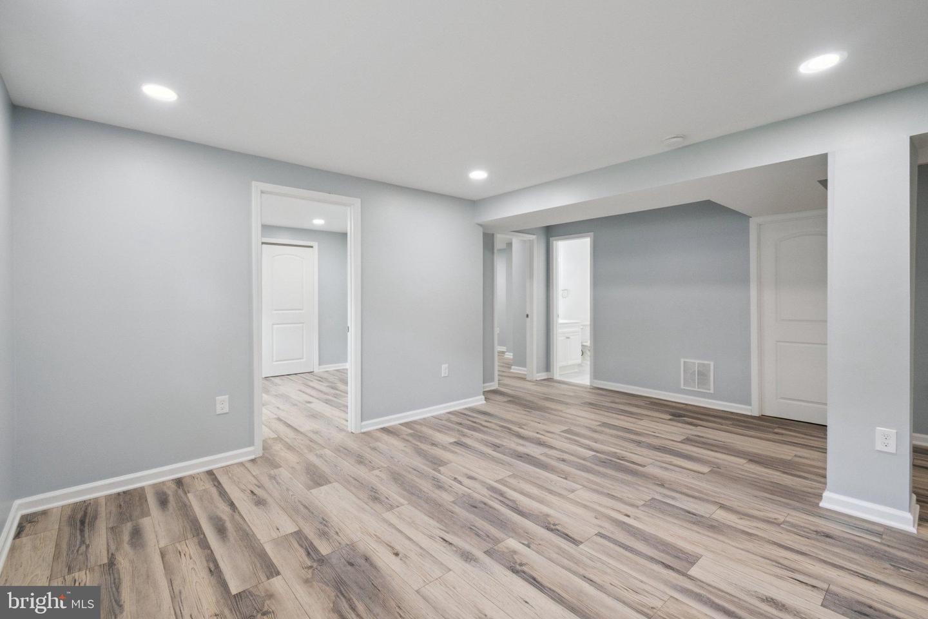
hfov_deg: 100.4
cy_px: 310
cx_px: 464
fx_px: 387
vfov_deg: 77.3
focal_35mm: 15
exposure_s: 1/50
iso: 400
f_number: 5.6
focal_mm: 10
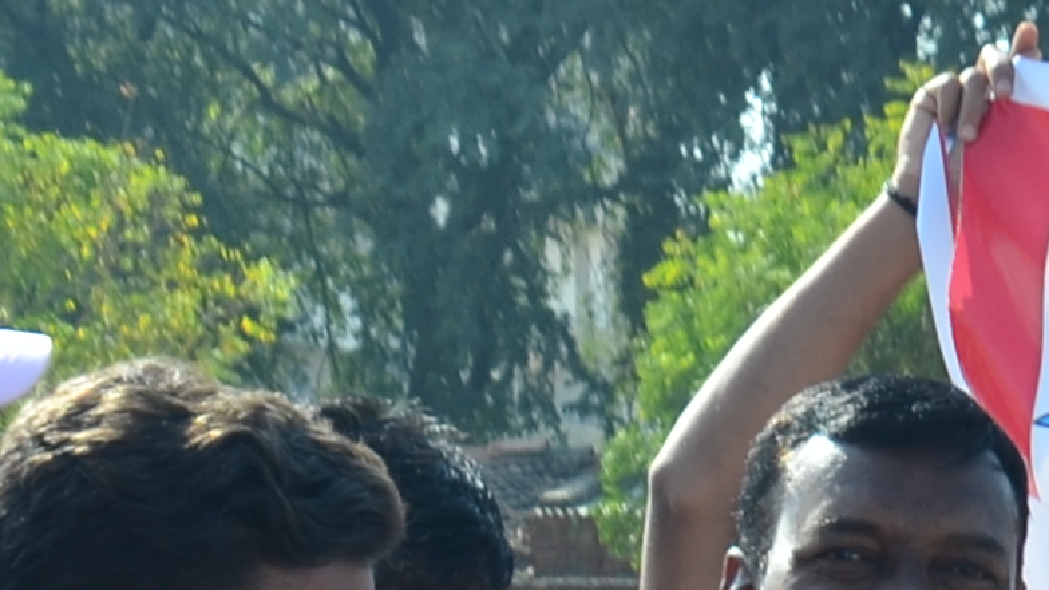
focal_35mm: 246
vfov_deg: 4.8
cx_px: 2412
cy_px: 1517
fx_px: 6850
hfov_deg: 8.1
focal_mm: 25
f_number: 6.3
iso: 100
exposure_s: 1/125
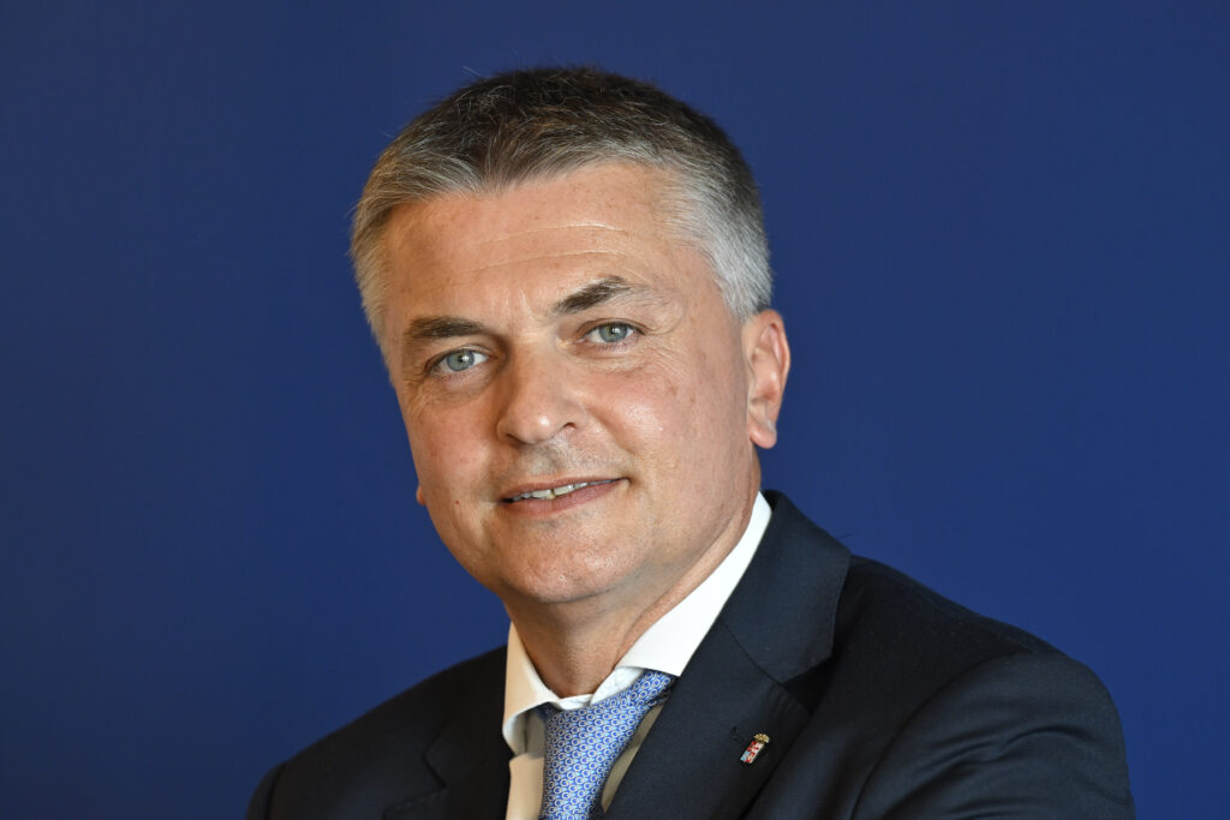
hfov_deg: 13.7
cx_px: 615
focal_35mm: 150
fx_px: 5125
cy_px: 410
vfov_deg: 9.2
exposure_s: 1/160
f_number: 5
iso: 1000
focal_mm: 150
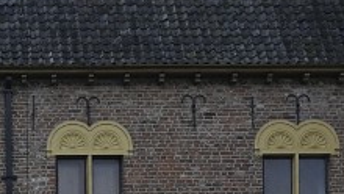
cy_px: 427
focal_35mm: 185
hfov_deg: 11.2
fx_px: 1688
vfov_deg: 6.3
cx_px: -159
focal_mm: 24
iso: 200
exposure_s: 1/200
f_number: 7.1
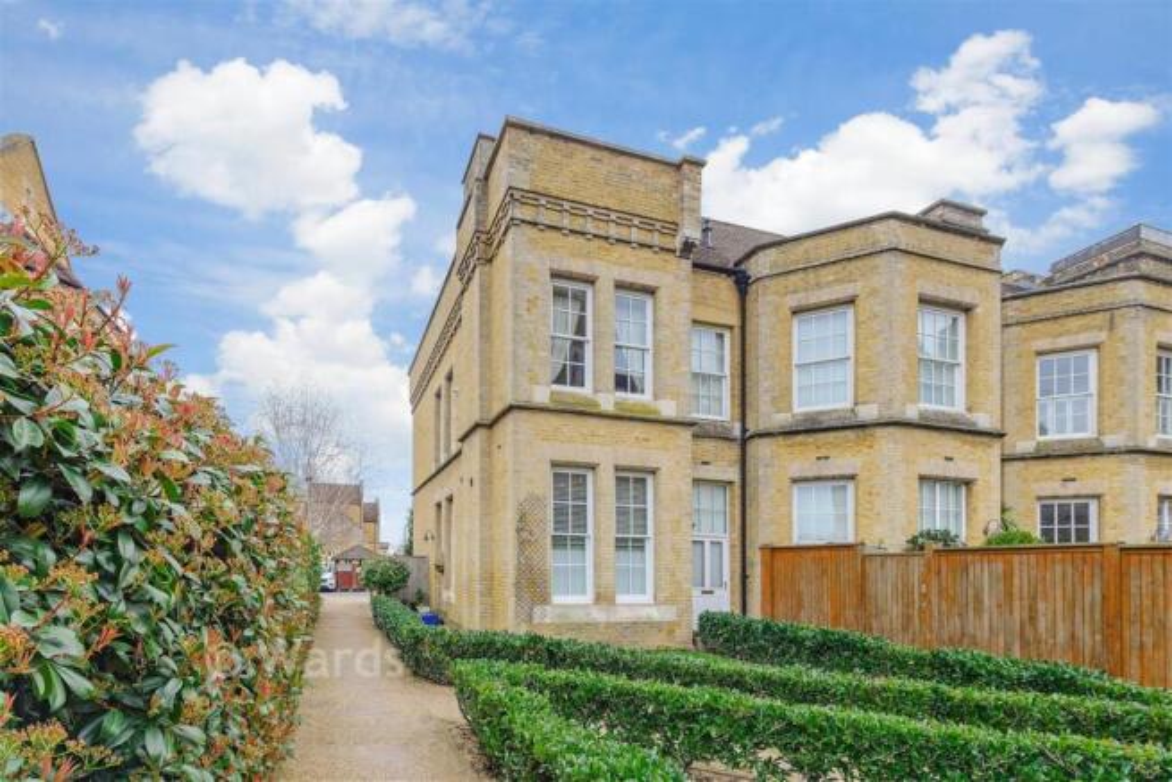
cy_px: 391
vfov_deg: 81.2
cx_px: 586
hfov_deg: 104.2
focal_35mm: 14
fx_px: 456
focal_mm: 14
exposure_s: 1/250
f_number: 8
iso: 400
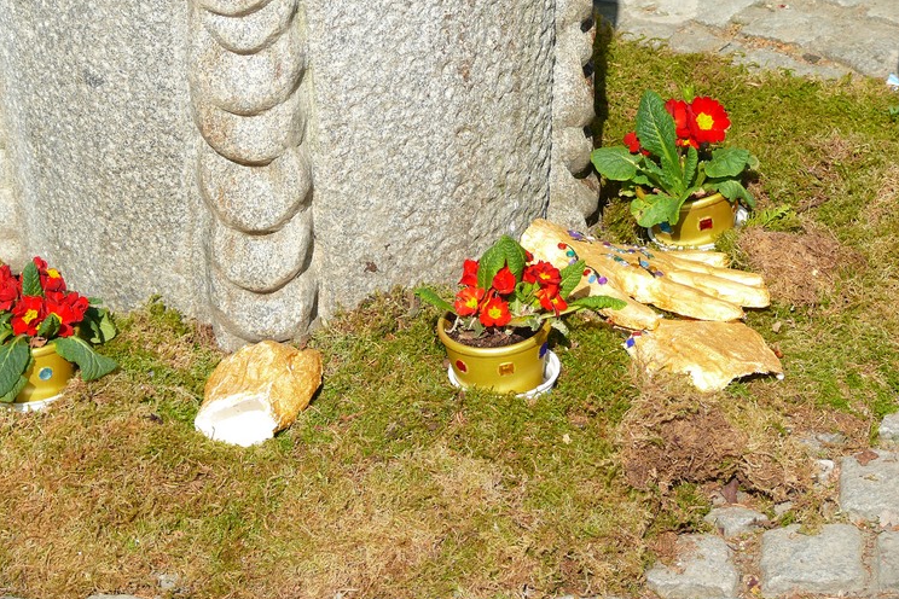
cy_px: 277
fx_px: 3820
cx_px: 452
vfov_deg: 9.0
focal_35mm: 153
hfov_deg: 13.4
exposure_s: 1/200
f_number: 4
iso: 100
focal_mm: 30.9
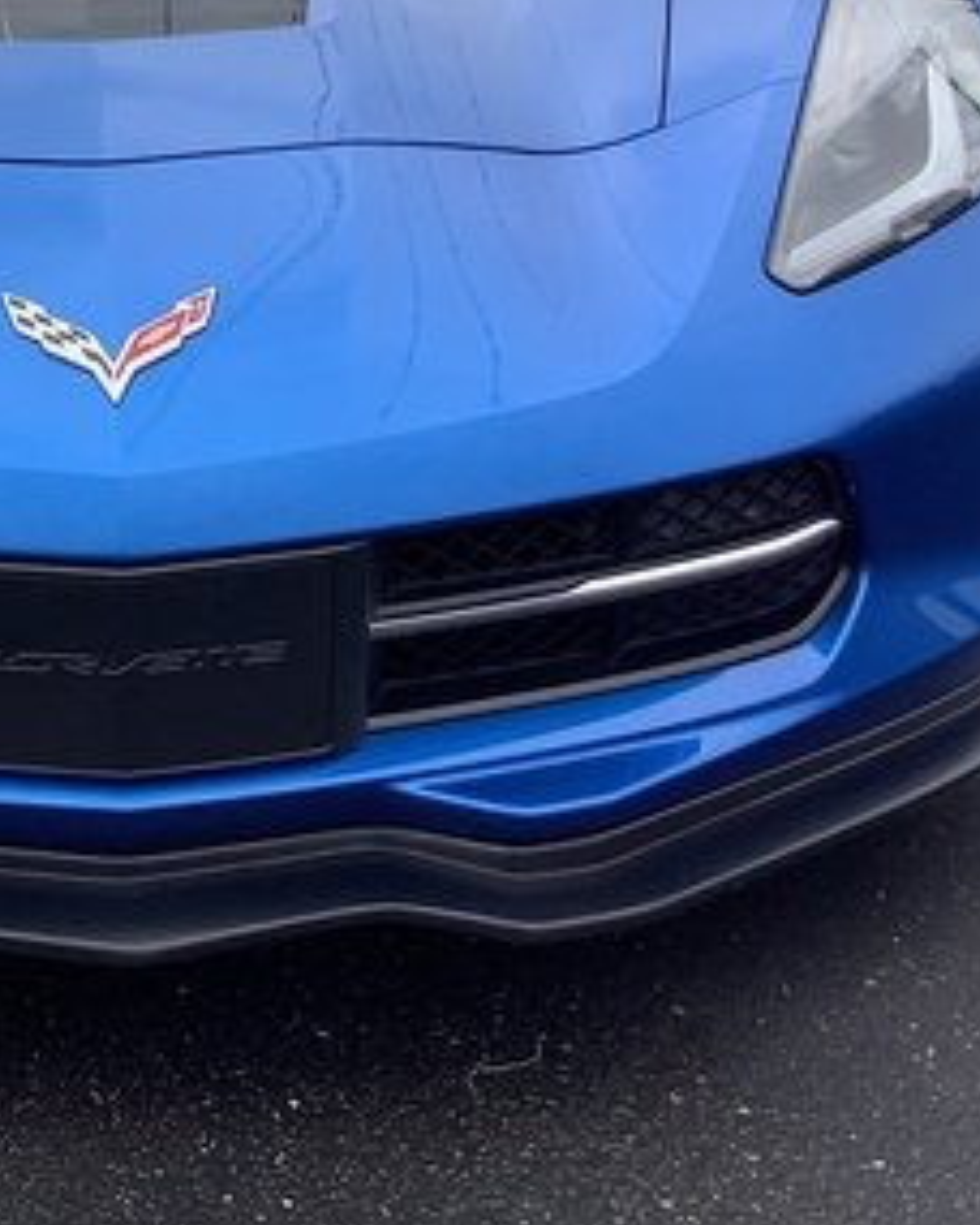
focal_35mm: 68
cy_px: 228
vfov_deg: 27.3
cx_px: -4
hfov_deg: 21.7
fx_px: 2465
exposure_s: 1/384
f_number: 2.4
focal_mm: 3.3
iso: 25
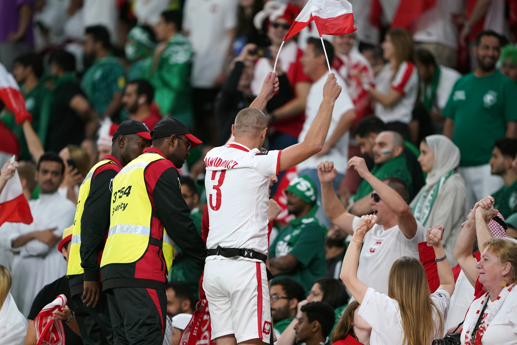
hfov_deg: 5.2
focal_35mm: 400
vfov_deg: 3.4
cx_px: 258
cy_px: 172
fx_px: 5744
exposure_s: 1/1250
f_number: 2.8
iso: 2500
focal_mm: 400
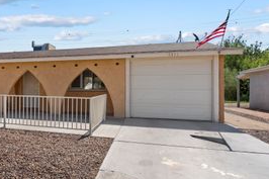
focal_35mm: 32
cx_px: 50
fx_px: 239
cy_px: 82
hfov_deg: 54.3
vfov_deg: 41.0
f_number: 8
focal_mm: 11.3
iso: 320
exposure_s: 1/110
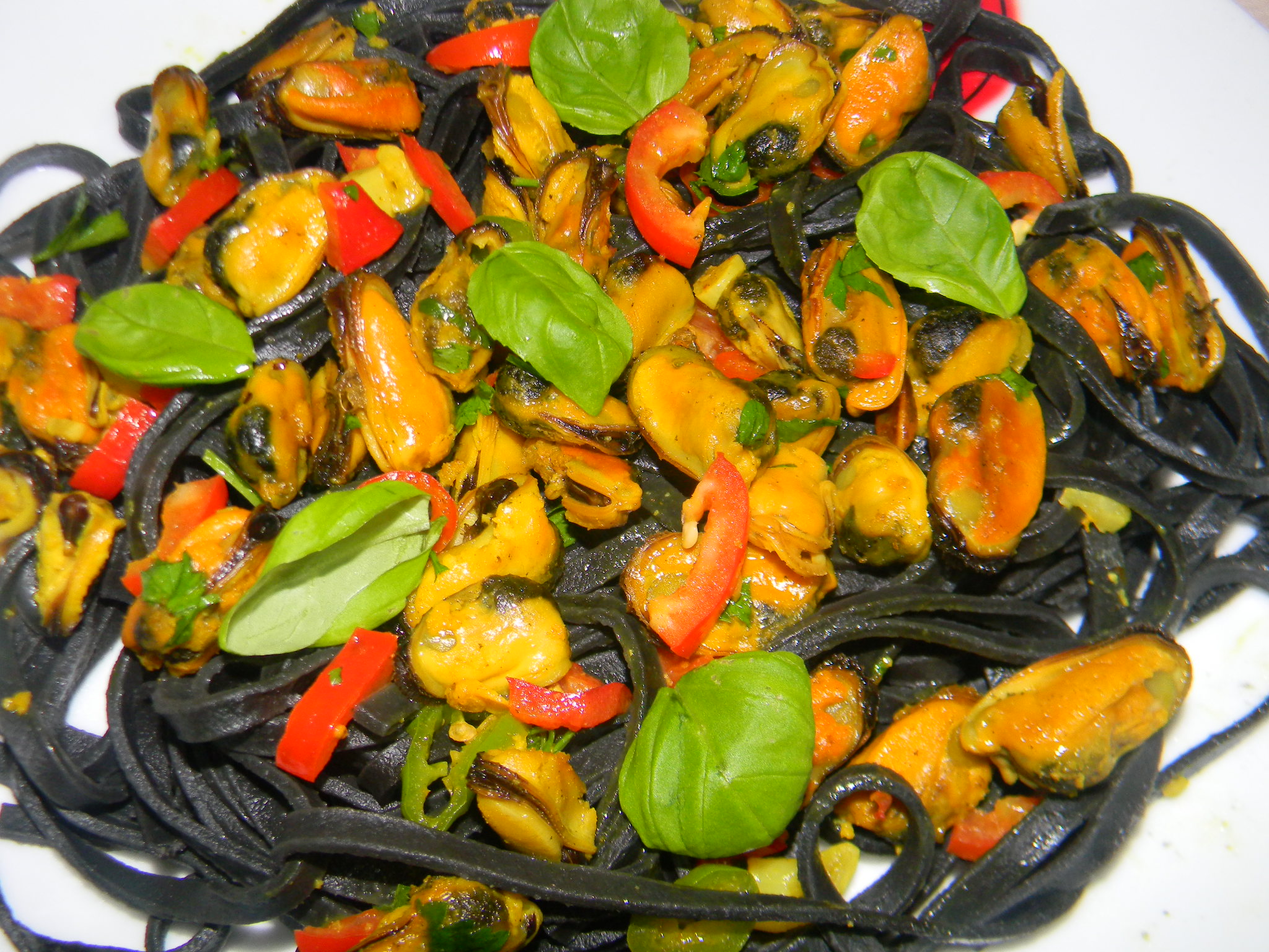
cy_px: 476
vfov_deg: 39.7
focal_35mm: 36
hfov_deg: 51.4
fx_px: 1320
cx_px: 634
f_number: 3.7
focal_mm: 6.4
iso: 200
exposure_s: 1/30
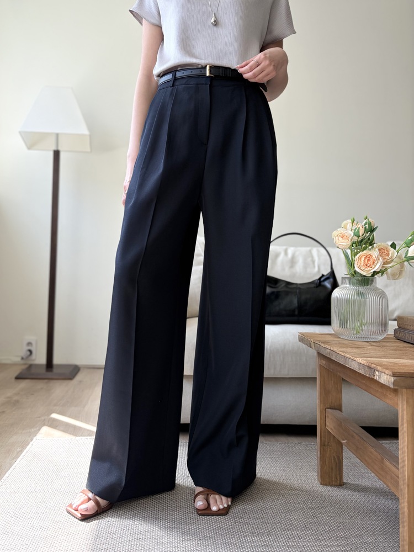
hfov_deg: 53.1
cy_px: 276
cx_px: 207
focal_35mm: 26
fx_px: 415
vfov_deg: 67.3
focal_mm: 5.96
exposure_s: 1/215
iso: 40
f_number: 1.6
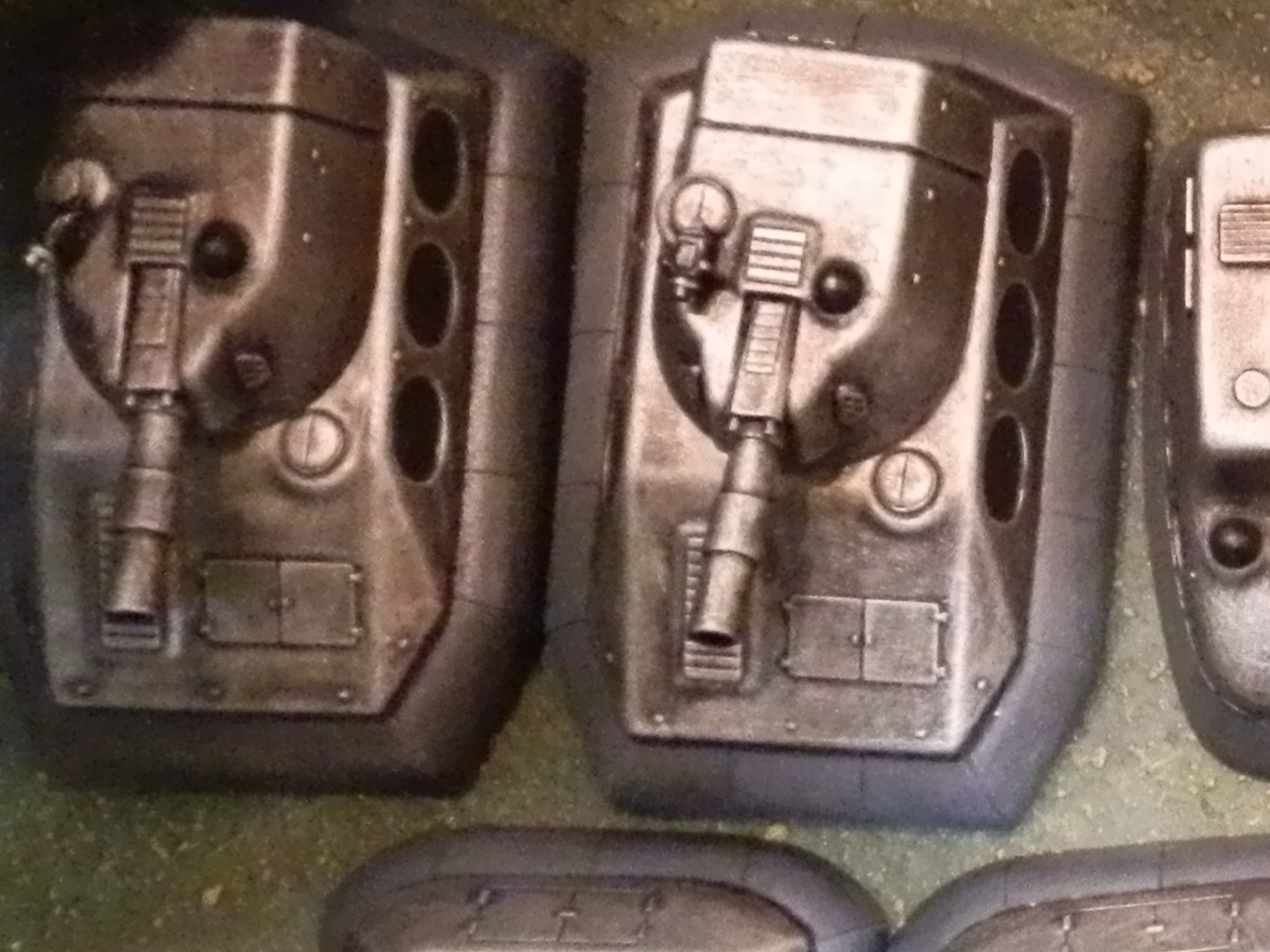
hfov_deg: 22.1
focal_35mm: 80
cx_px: 1615
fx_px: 2935
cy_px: 645
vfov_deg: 18.4
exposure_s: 1/30
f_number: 3.1
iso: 800
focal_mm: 5
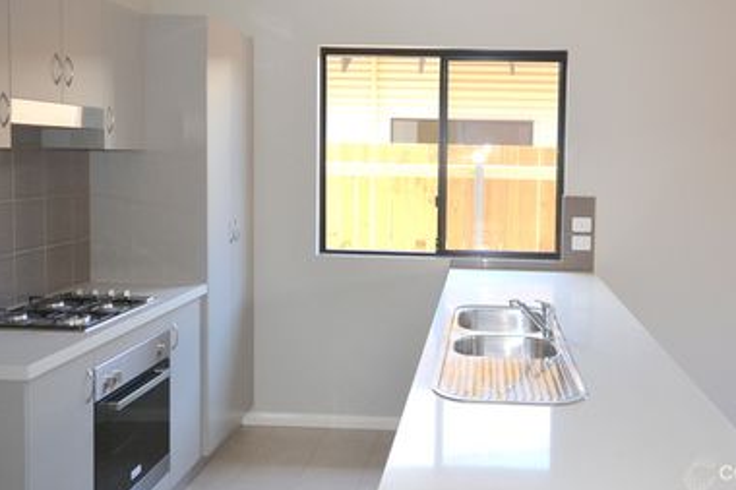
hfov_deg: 69.4
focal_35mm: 26
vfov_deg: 49.3
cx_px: 385
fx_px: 531
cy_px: 208
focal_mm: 14
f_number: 4.8
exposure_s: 1/60
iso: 400
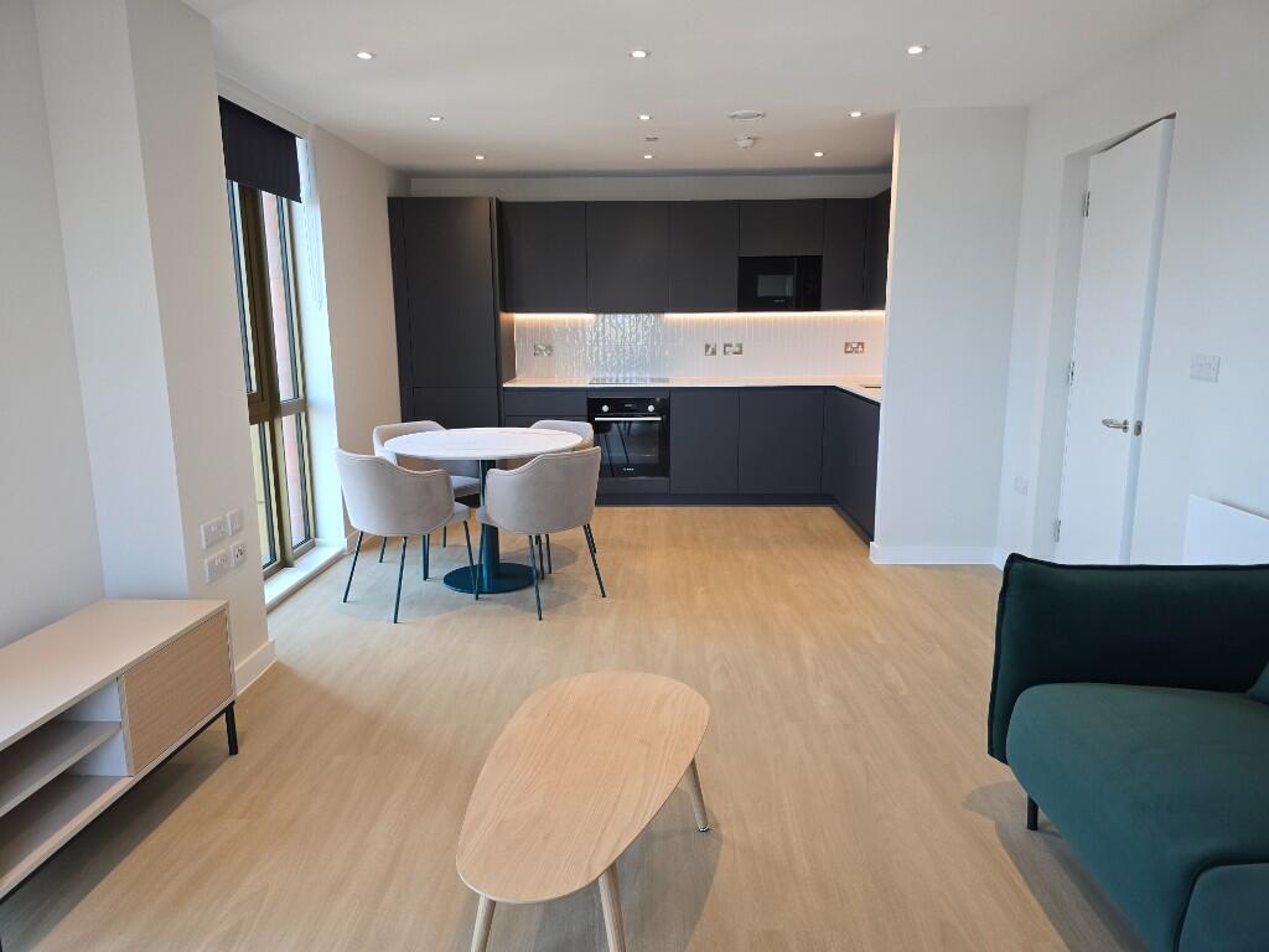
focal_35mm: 23
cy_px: 476
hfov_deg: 73.9
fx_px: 843
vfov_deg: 58.9
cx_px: 634
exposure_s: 1/180
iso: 160
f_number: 1.7
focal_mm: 6.3
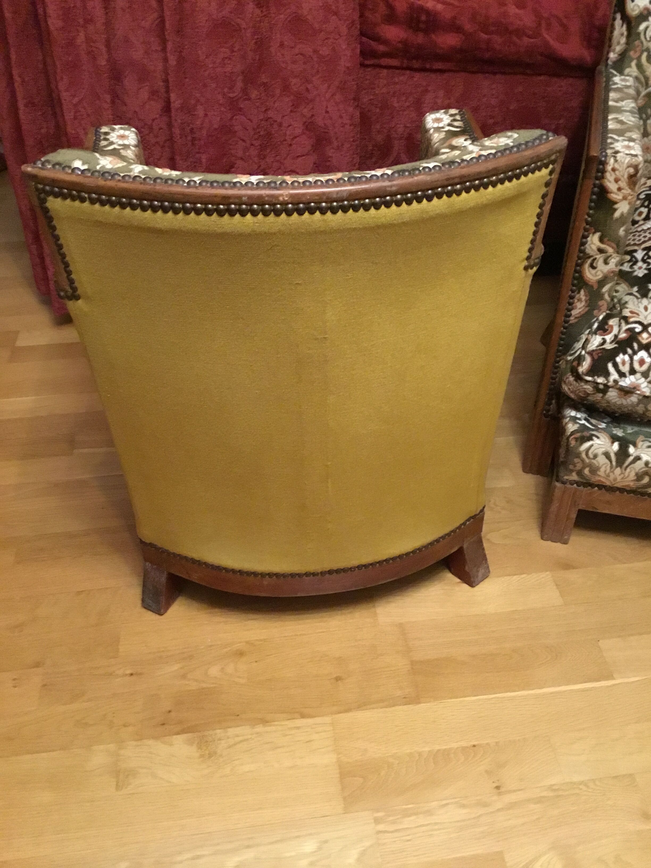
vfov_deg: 58.4
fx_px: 777
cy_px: 434
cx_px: 326
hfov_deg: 45.4
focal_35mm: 31
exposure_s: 1/17
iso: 400
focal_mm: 3.3
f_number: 2.4
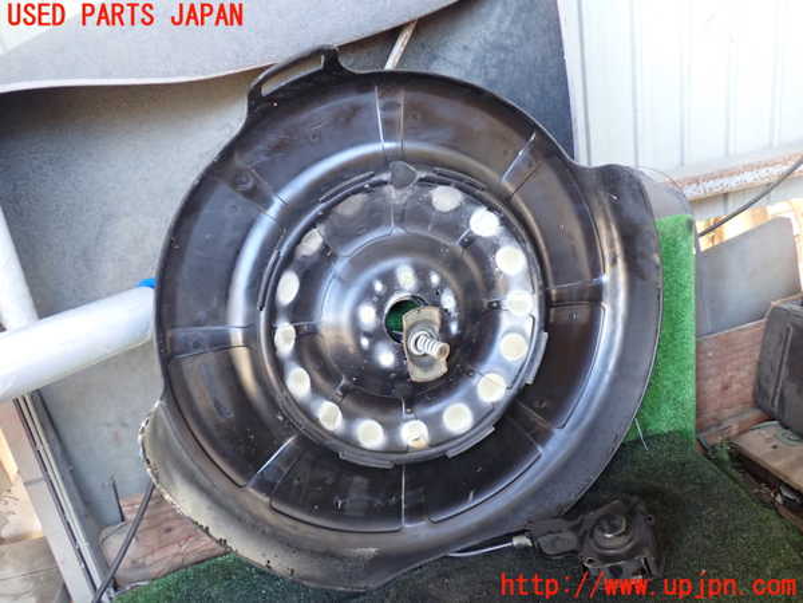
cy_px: 302
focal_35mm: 30
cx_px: 402
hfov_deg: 60.0
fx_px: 696
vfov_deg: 46.8
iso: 200
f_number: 2.3
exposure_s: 1/30
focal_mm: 5.4
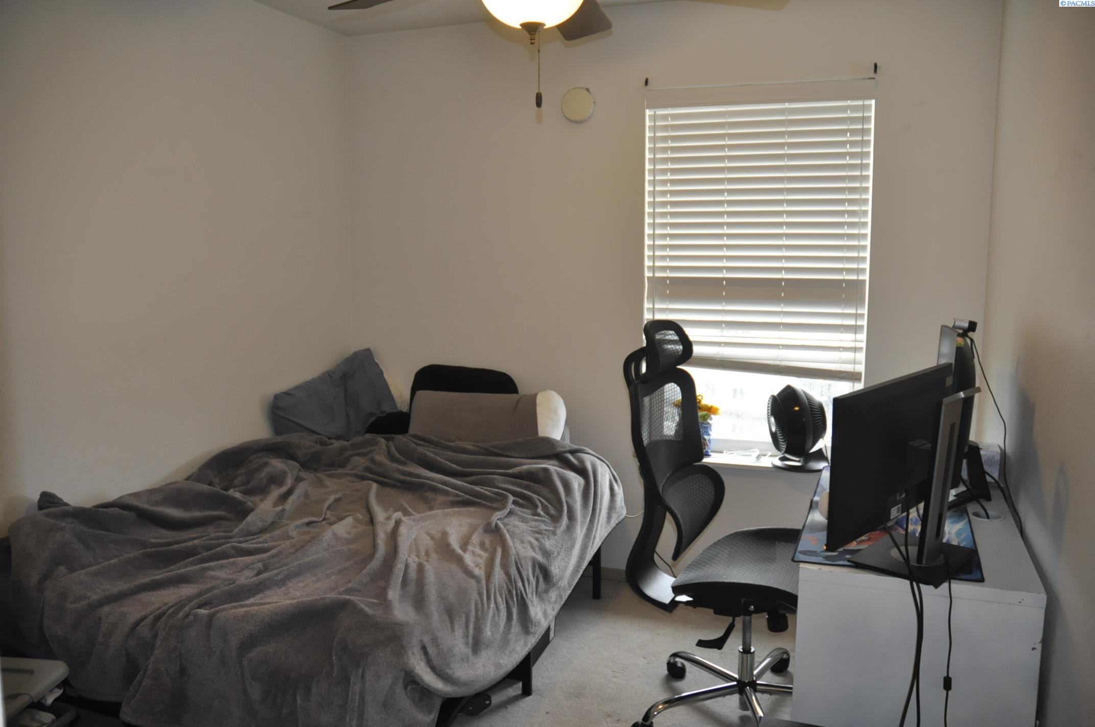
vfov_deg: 47.8
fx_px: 820
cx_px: 548
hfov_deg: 67.4
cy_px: 364
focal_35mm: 27
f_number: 3.5
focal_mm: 18
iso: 800
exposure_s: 1/100
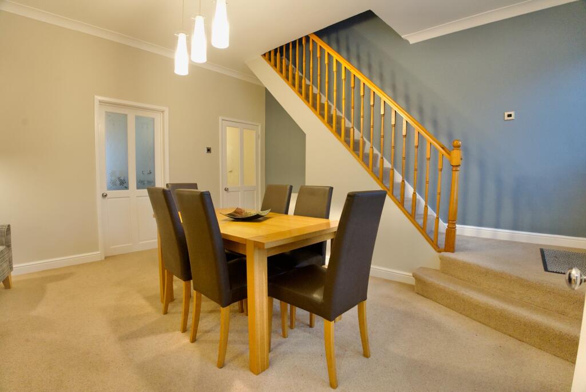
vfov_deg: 73.8
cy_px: 196
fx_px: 261
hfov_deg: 96.7
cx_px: 293
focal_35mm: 16
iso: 4000
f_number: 5.6
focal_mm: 16
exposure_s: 1/60
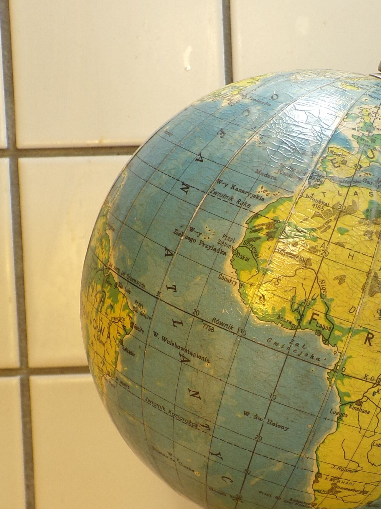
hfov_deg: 22.7
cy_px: 339
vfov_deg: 30.5
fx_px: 925
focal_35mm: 63
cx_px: 349
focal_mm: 5.8
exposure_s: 1/34
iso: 97
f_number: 3.2
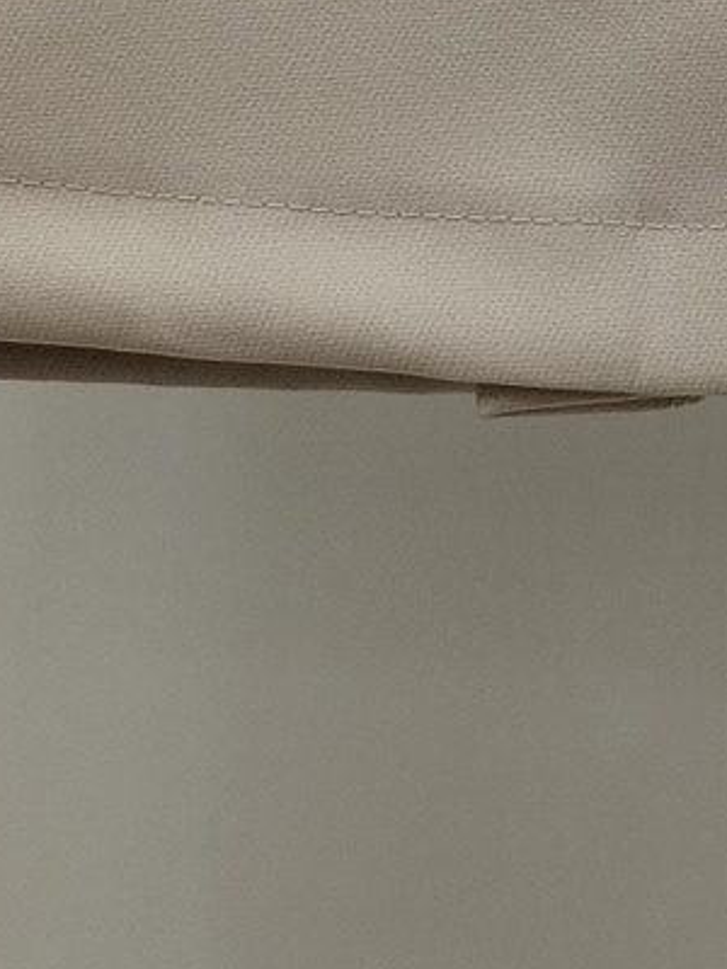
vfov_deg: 11.2
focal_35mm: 174
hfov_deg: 8.5
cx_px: 792
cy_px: -148
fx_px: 4872
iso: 162
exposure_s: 1/120
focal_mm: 4.75
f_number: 1.8
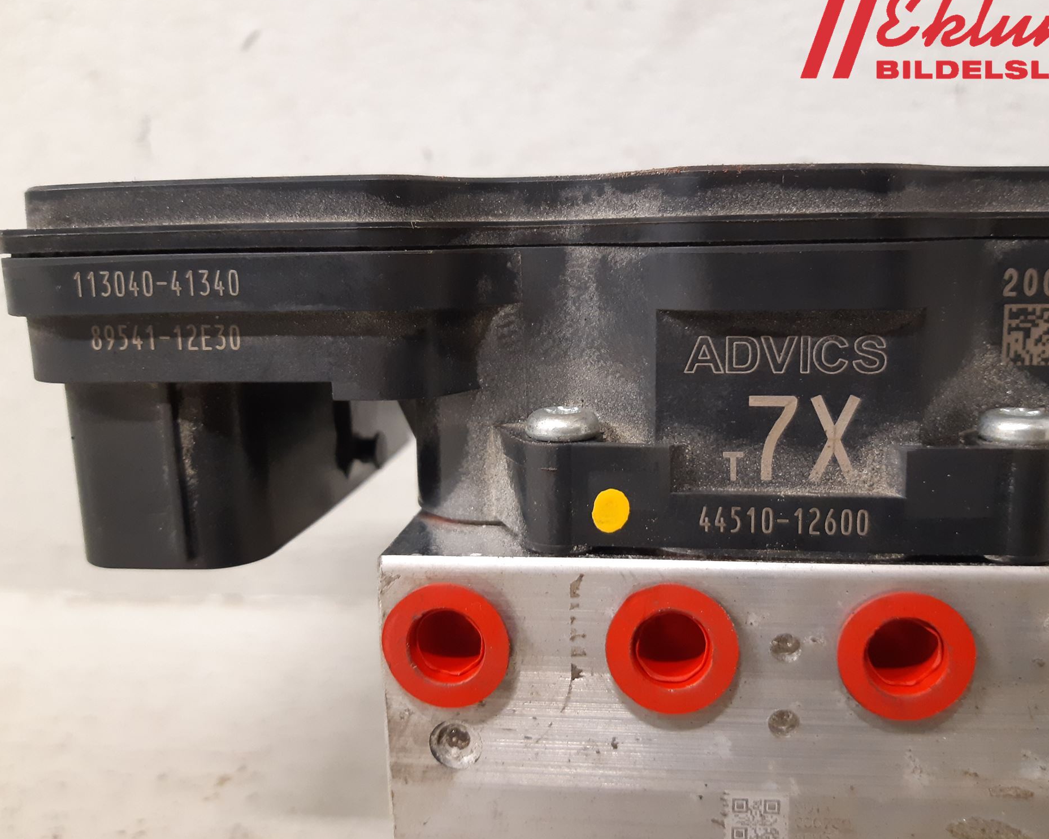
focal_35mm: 28
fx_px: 869
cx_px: 569
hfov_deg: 62.1
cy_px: 417
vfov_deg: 51.5
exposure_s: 1/25
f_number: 1.7
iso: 250
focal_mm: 3.93
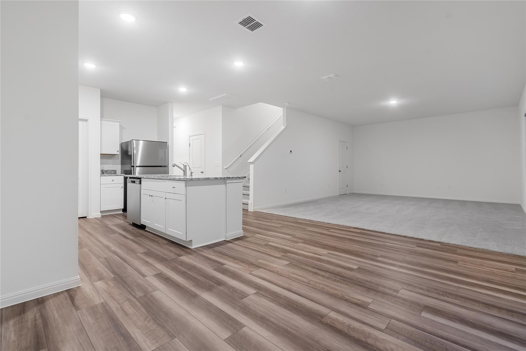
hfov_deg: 100.4
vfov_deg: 77.3
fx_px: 219
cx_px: 263
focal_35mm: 15
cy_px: 176
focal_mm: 10
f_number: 9
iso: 100
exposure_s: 1/2
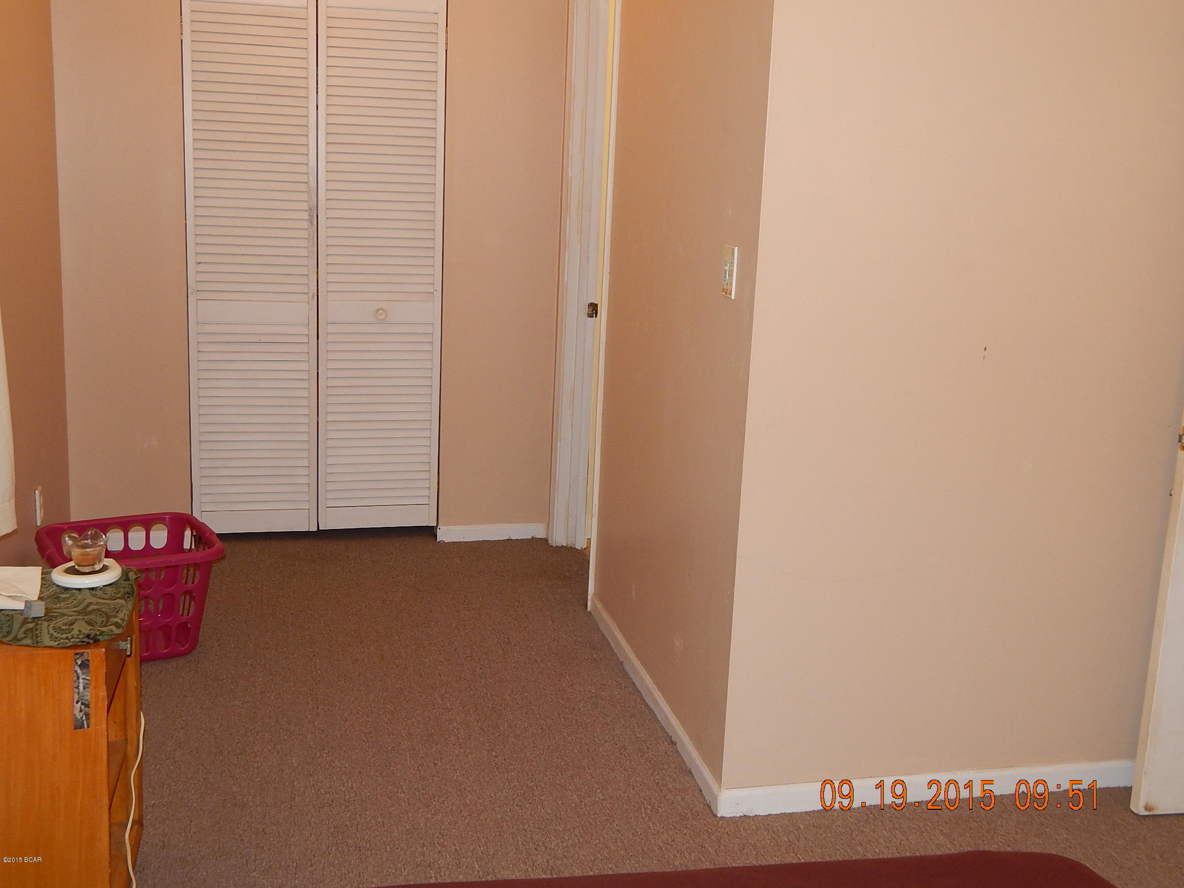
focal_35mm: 38
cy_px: 444
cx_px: 592
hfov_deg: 49.0
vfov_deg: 37.7
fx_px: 1300
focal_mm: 6.8
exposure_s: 1/30
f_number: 3.4
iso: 200
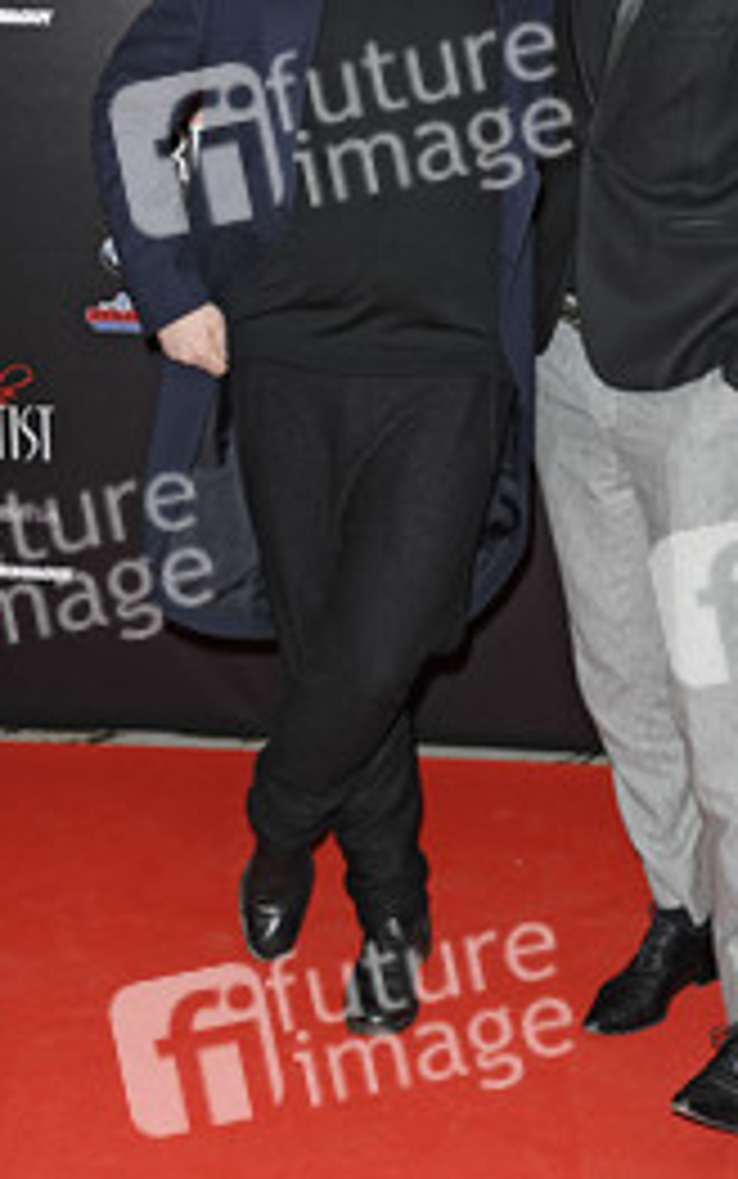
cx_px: 472
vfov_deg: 29.1
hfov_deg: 18.6
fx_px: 2250
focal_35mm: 70
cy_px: 356
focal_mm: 45
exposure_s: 1/160
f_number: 5.6
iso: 500
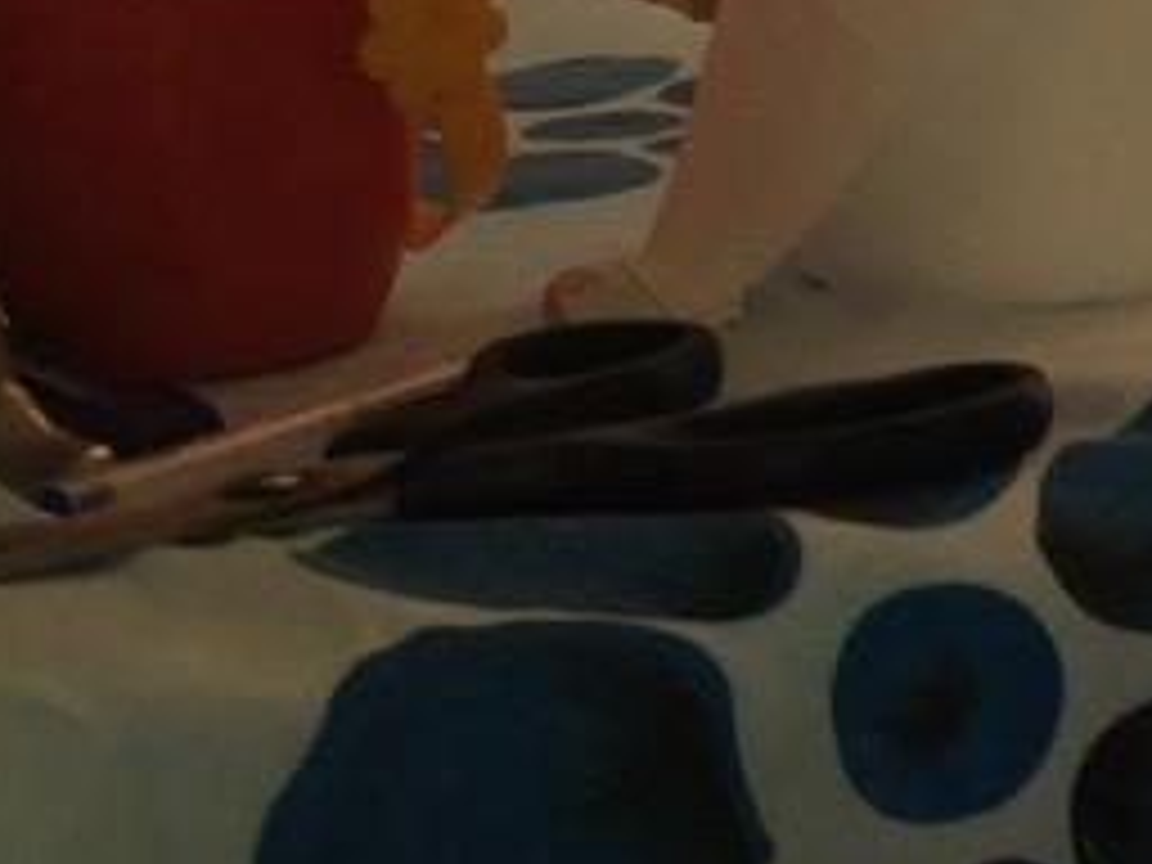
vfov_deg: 10.4
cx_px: 2722
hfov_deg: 11.6
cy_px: 151
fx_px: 4726
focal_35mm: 142
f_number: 1.8
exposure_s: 1/50
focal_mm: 4.75
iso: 324
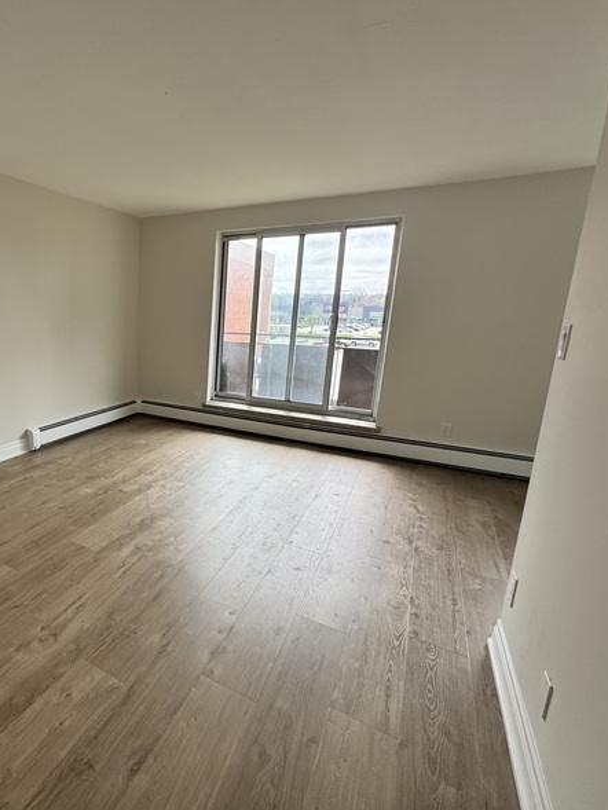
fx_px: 445
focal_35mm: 19
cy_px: 399
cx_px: 132
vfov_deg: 84.6
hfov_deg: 63.5
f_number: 2.2
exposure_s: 1/196
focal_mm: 2.22
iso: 40
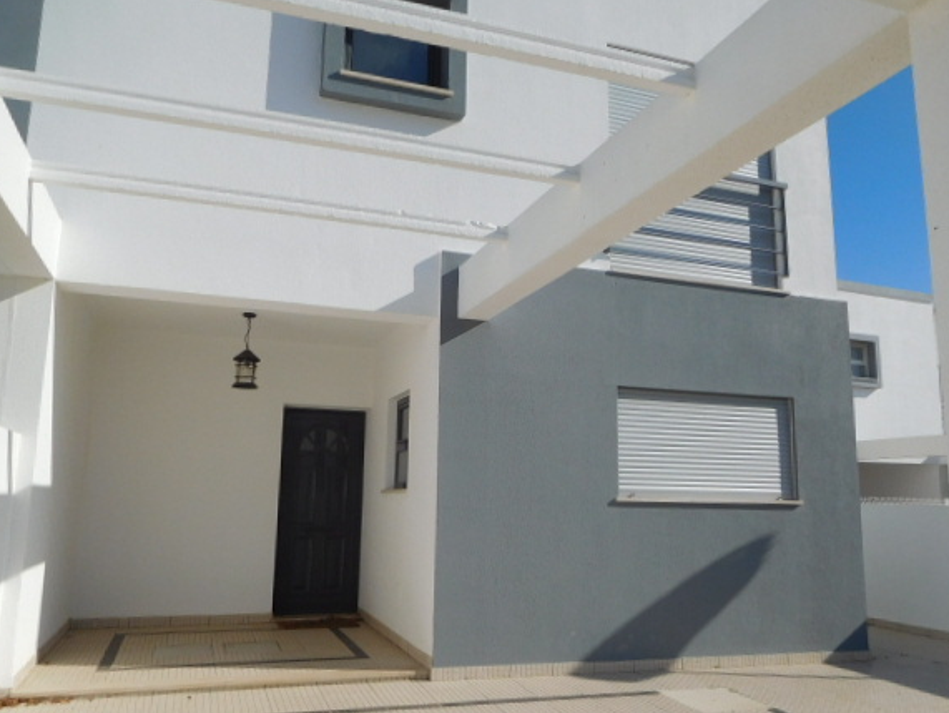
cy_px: 367
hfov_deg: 63.4
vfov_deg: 49.8
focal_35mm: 28
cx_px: 482
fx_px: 768
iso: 125
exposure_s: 1/800
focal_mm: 4.5
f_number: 6.8
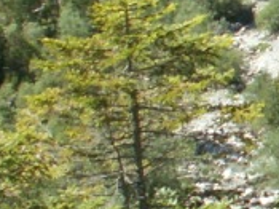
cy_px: 43
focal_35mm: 205
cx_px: 571
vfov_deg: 7.2
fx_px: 1651
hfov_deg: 9.0
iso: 50
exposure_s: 1/125
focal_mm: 5.86
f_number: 5
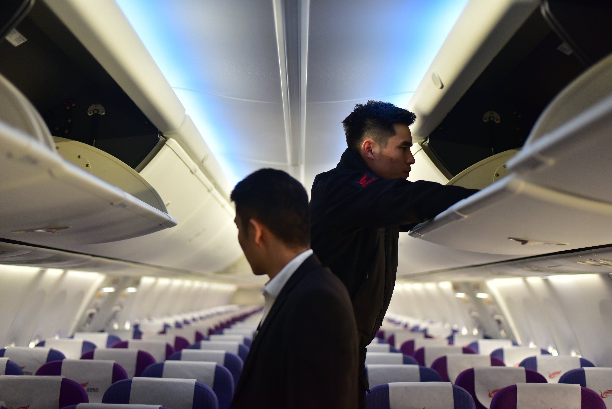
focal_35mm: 50
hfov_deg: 39.6
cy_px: 204
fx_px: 850
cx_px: 306
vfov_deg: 27.0
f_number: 2
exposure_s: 1/500
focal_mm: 50
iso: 800
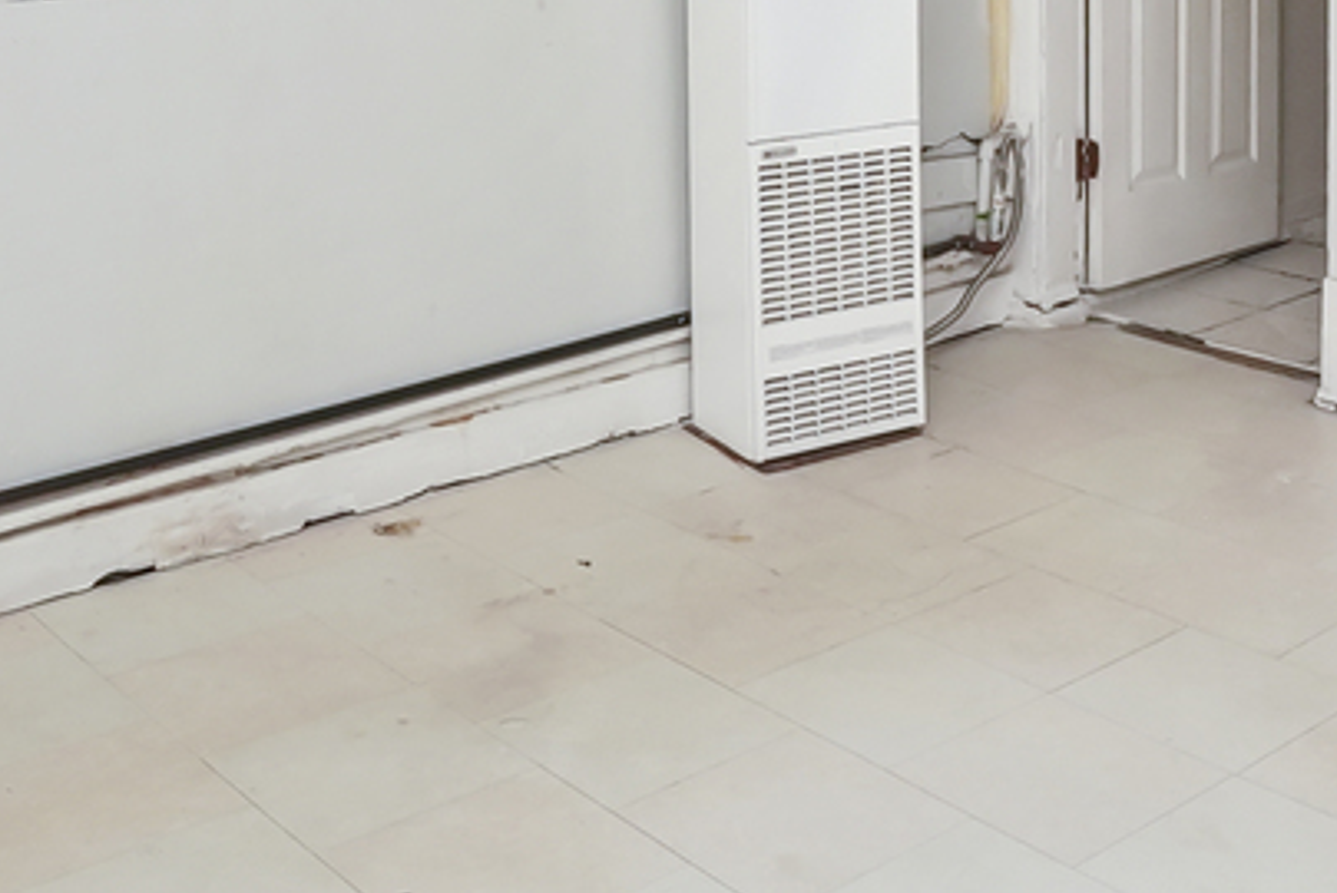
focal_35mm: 48
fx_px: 1784
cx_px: 884
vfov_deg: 25.3
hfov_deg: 40.6
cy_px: -172
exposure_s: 1
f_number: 13
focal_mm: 12
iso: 1600
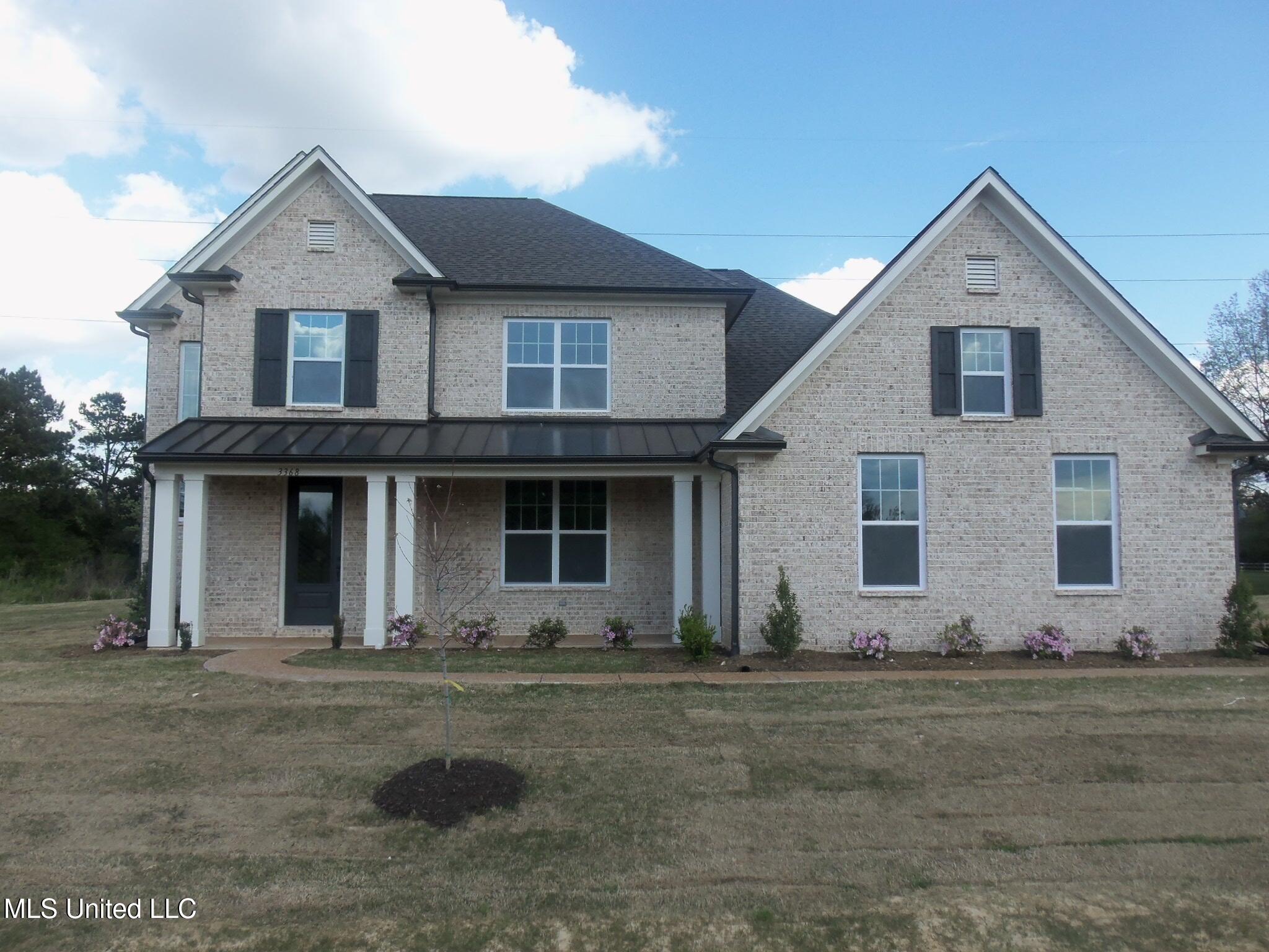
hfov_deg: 63.4
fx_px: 1026
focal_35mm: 28
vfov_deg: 49.7
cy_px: 476
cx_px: 634
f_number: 3.3
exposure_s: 1/400
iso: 64
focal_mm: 5.1
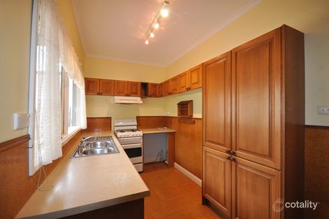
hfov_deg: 100.4
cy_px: 110
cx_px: 164
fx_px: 137
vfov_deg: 77.3
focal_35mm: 15
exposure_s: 1/125
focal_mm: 10
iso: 800
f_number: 4
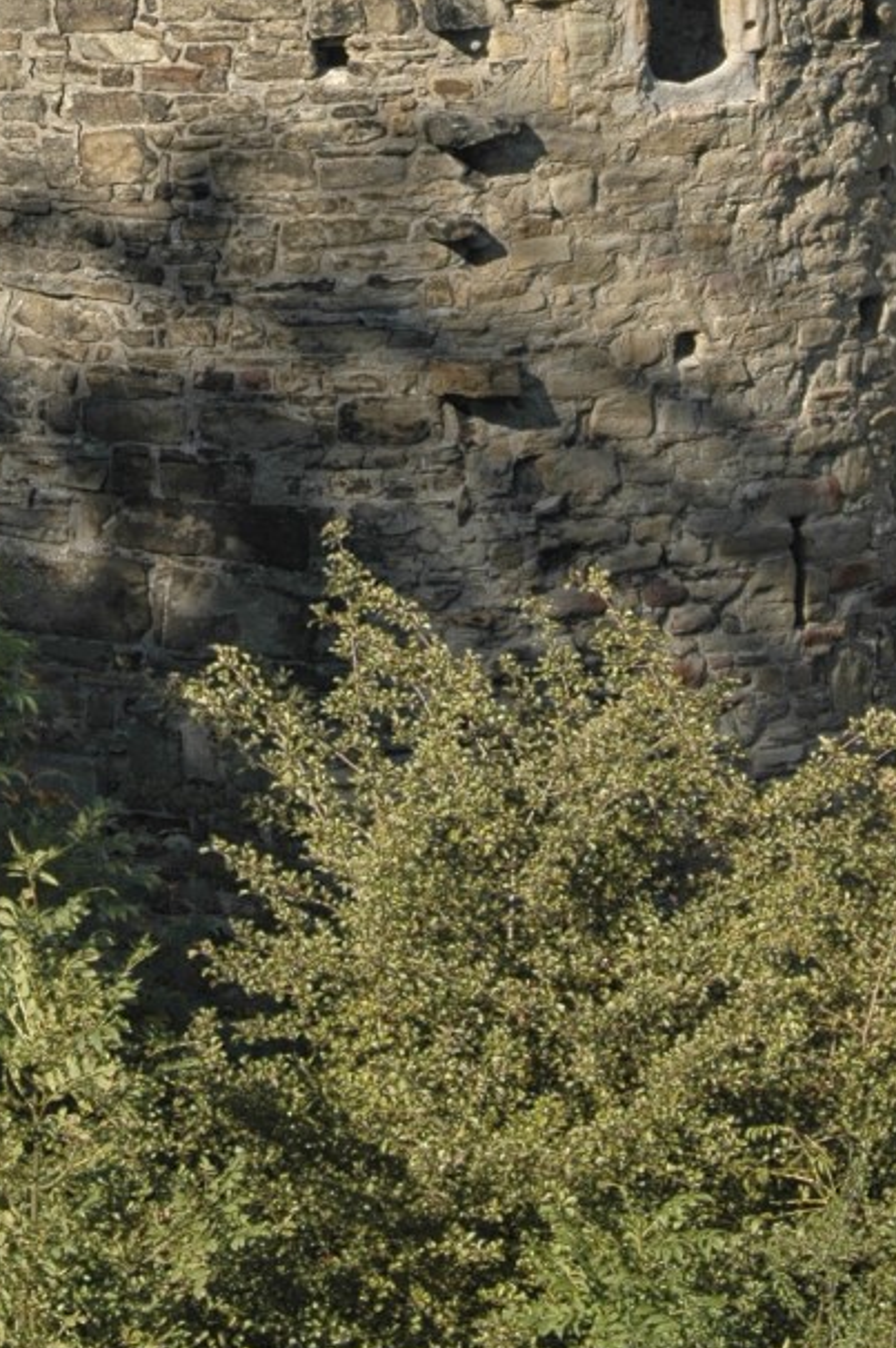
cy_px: -20
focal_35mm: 209
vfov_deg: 9.8
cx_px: 349
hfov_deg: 6.6
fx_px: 7815
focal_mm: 52
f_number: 9
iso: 200
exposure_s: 1/320
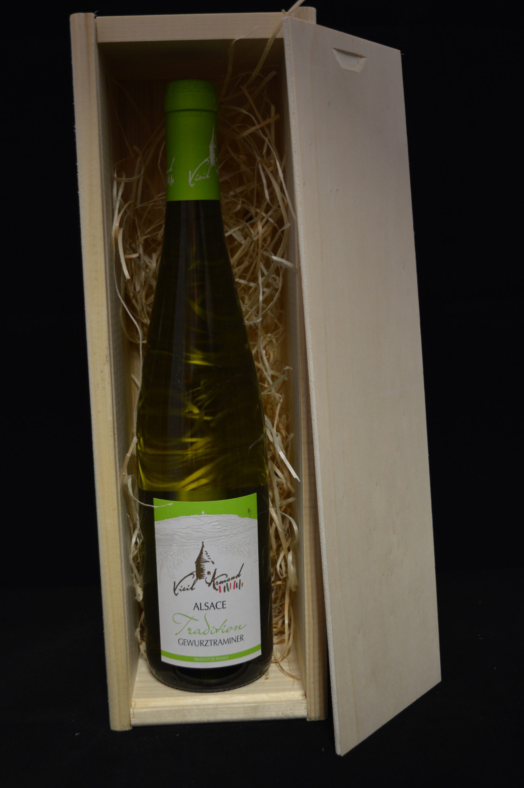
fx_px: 919
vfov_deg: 46.4
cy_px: 394
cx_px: 262
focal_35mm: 42
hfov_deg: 31.8
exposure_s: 1/15
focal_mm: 28
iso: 500
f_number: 4.2
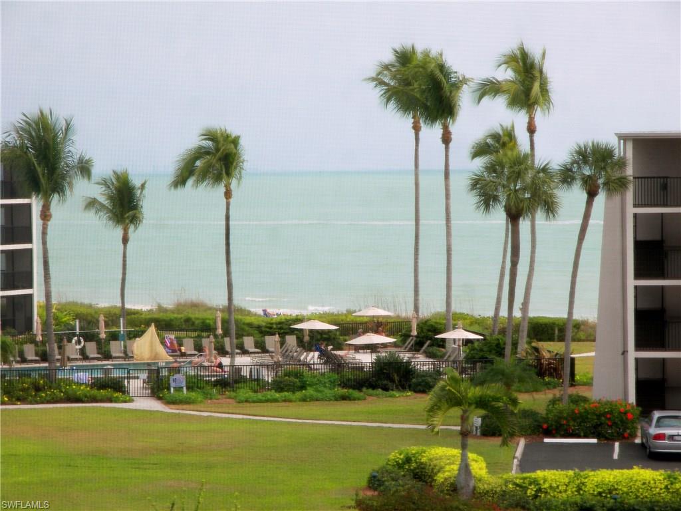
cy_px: 256
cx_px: 340
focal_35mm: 134
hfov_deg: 14.7
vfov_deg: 11.1
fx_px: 2636
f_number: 4
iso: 50
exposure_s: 1/320
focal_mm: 28.1
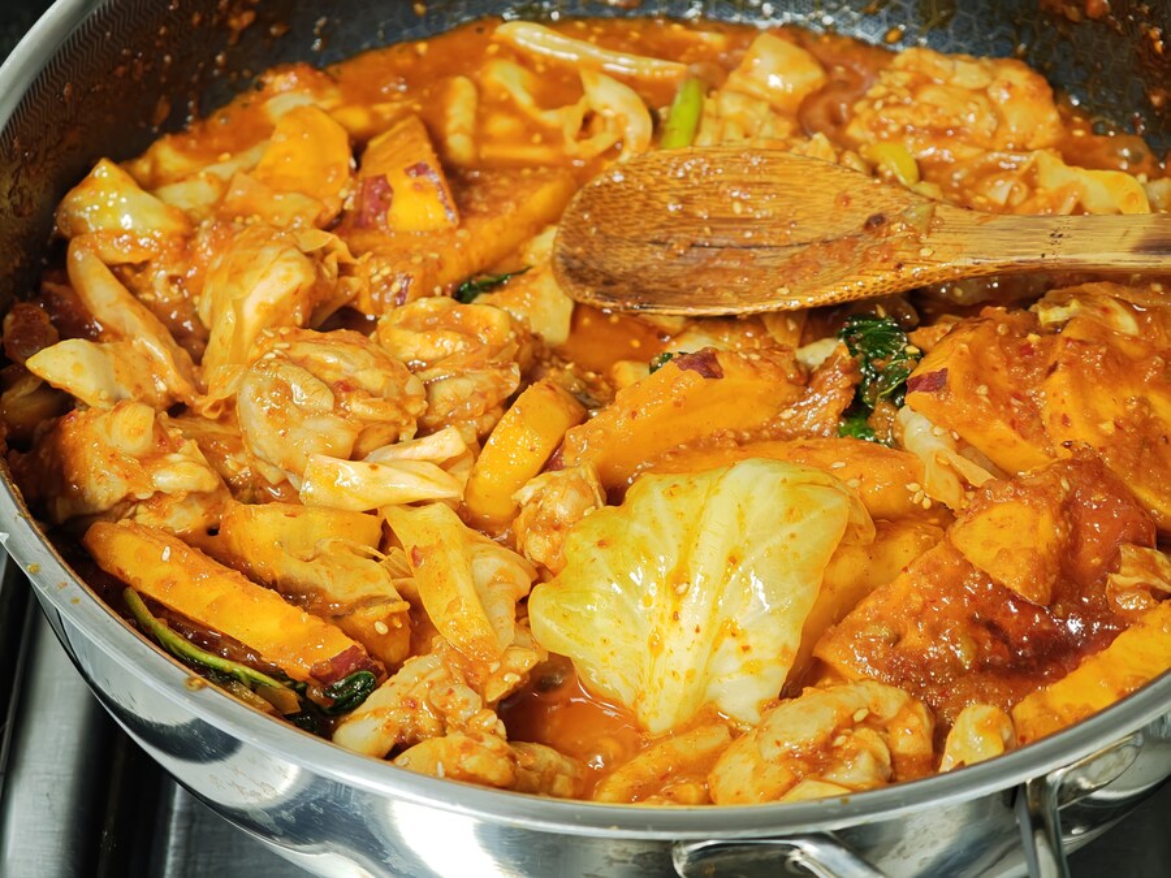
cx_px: 586
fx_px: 2368
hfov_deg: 27.8
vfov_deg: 21.0
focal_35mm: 70
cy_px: 439
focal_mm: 11.5
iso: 640
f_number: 1.8
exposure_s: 1/120
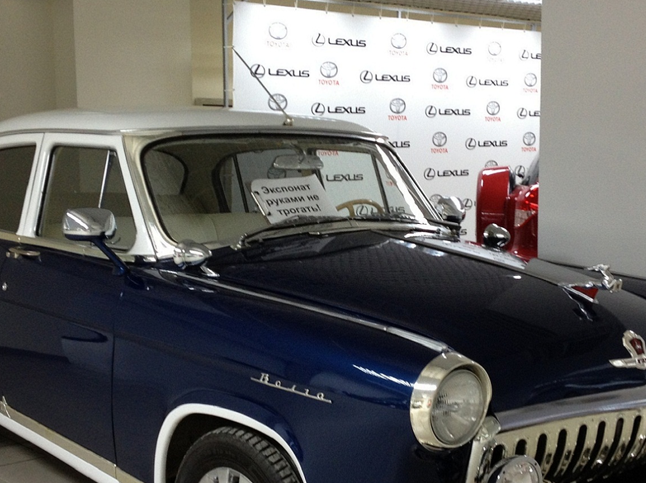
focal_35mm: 63
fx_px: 1175
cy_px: 252
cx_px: 333
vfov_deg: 23.3
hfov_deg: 30.7
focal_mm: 4.28
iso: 100
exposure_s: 1/20
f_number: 2.4
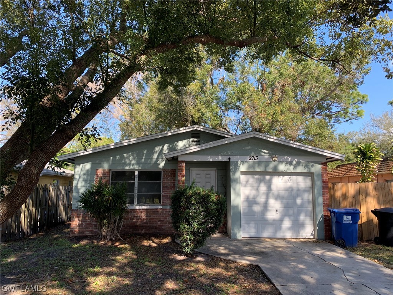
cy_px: 148
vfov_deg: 53.1
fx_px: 295
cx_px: 196
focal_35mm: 26
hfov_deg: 67.3
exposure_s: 1/439
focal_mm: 4.25
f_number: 1.8
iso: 25
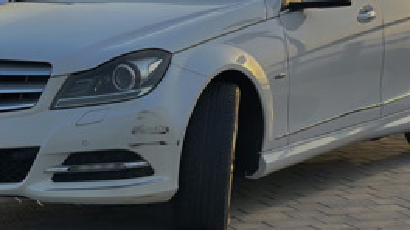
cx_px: 185
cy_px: -36
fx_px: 1293
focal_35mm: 119
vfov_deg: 10.0
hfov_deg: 18.0
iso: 100
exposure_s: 1/3597
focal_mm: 6.86
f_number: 1.78
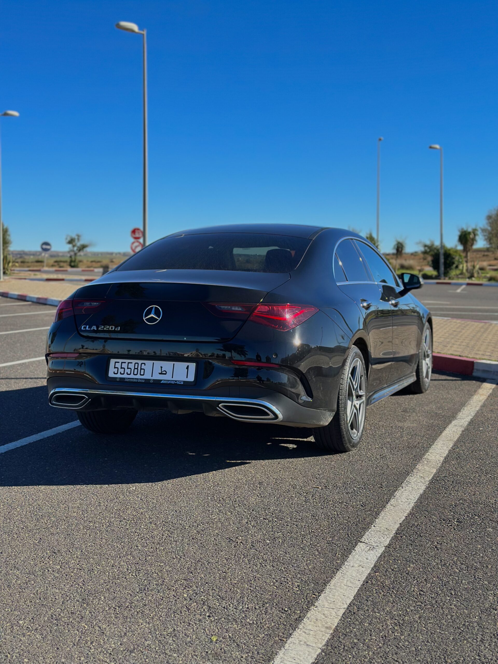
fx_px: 921
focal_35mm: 48
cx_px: 249
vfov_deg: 39.7
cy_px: 332
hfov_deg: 30.3
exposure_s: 1/4785
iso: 100
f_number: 1.78
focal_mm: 6.86
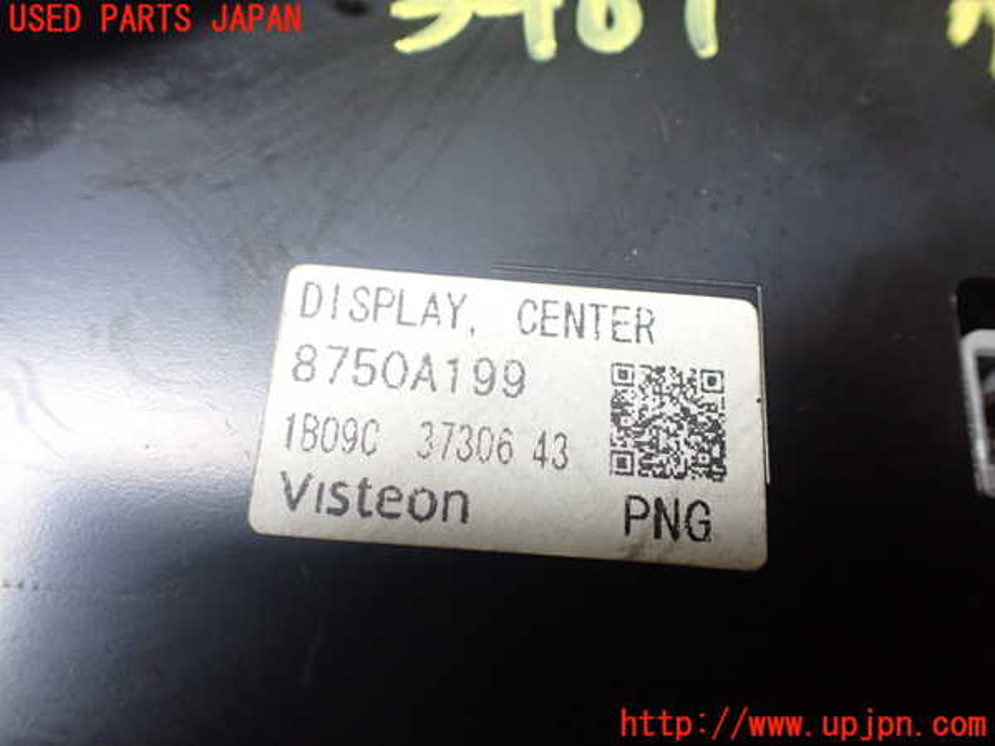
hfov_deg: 60.0
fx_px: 862
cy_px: 373
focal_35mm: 30
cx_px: 498
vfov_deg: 46.8
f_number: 2.3
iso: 800
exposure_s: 1/60
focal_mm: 5.4
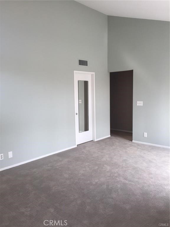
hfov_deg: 48.2
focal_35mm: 29
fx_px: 190
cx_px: 85
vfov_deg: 61.7
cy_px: 114
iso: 32
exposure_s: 1/120
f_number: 2.2
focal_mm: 4.15
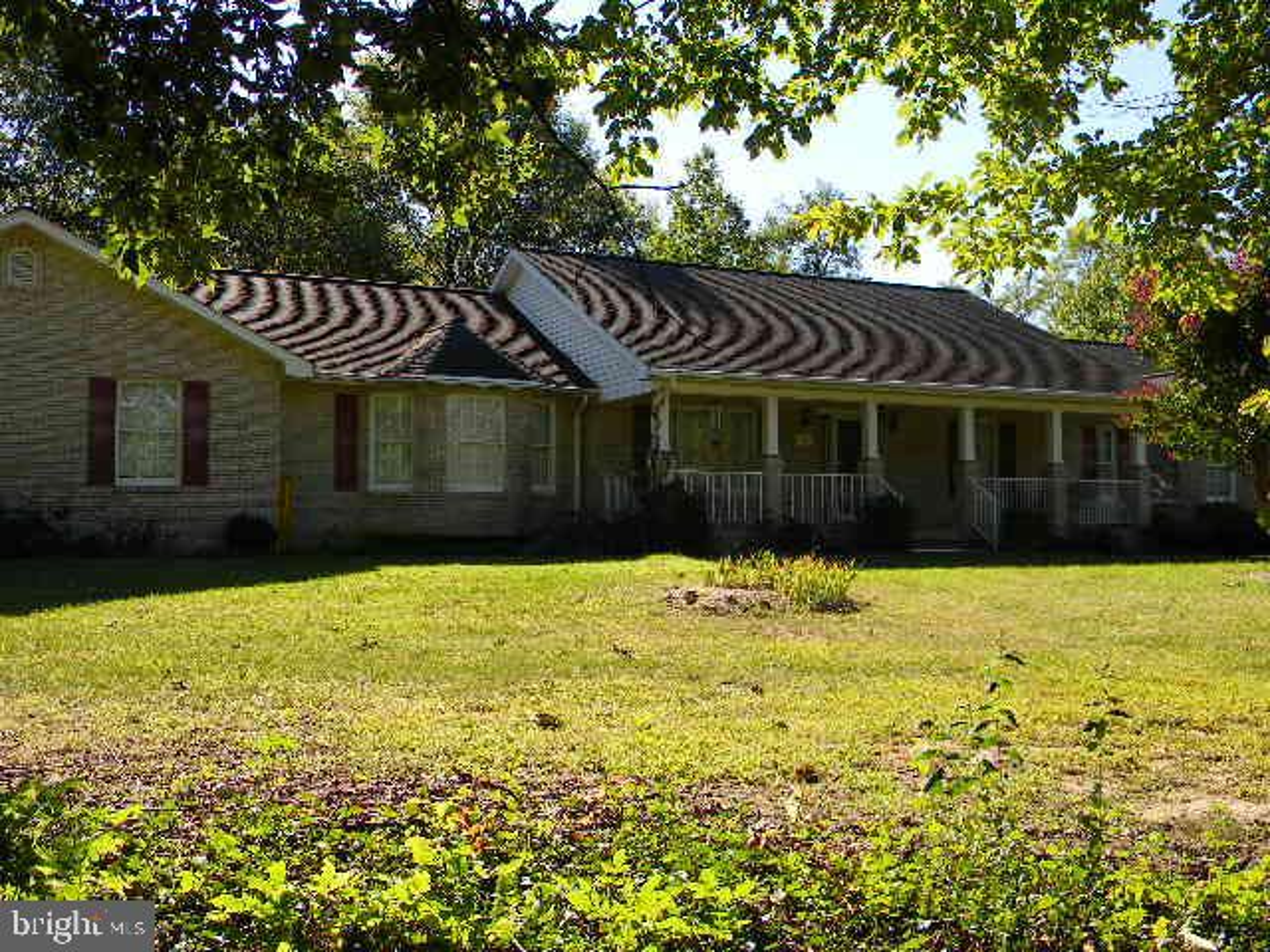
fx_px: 1321
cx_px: 635
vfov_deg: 39.7
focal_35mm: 36
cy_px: 476
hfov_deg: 51.4
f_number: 3.7
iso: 80
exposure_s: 1/345
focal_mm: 6.4
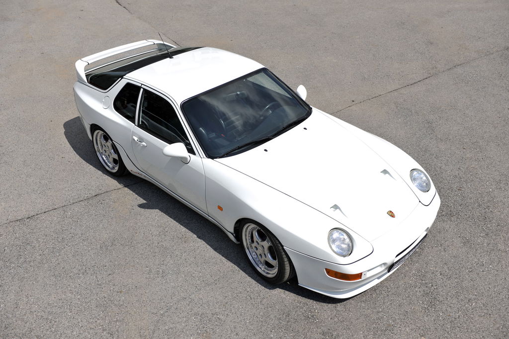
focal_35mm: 38
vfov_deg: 35.0
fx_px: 537
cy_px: 170
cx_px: 254
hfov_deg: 50.7
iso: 50
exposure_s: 1/1000
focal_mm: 38
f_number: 4.5
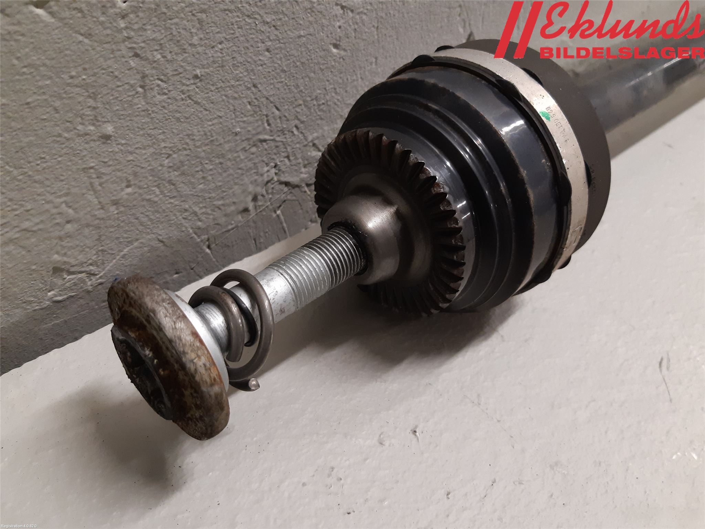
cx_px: 352
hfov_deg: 67.3
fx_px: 530
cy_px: 264
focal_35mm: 26
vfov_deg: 53.1
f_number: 1.7
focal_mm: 3.93
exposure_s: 1/50
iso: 200
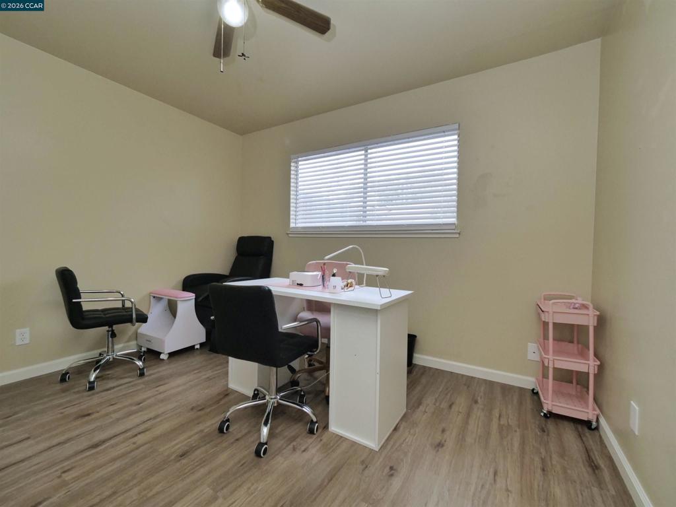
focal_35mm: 14
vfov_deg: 85.7
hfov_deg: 102.1
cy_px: 254
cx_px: 338
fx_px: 273
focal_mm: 7
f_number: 5.6
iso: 800
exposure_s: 1/160
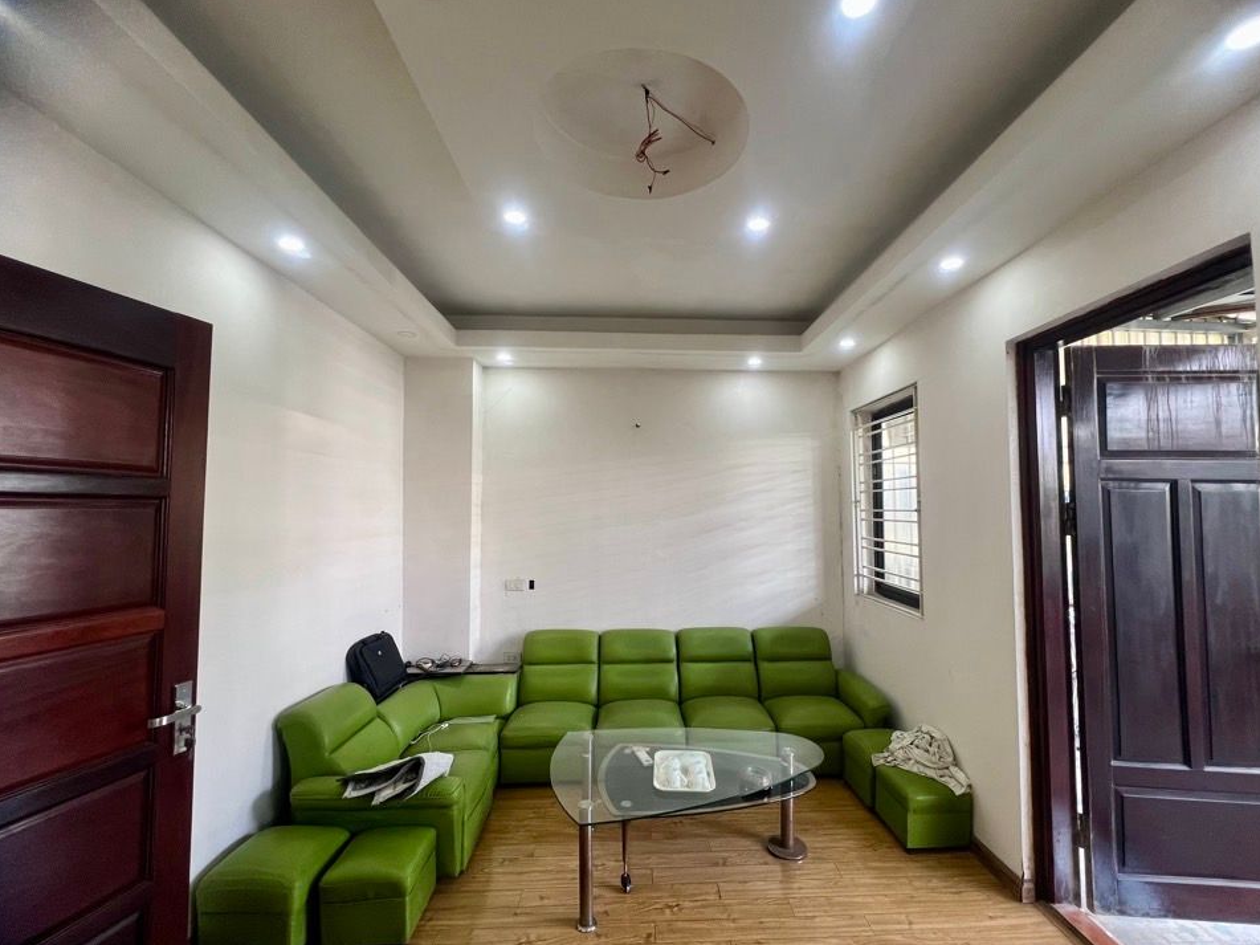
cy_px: 481
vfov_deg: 85.7
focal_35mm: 14
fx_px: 510
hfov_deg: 102.0
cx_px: 652
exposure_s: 1/100
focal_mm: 1.57
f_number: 1.8
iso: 160
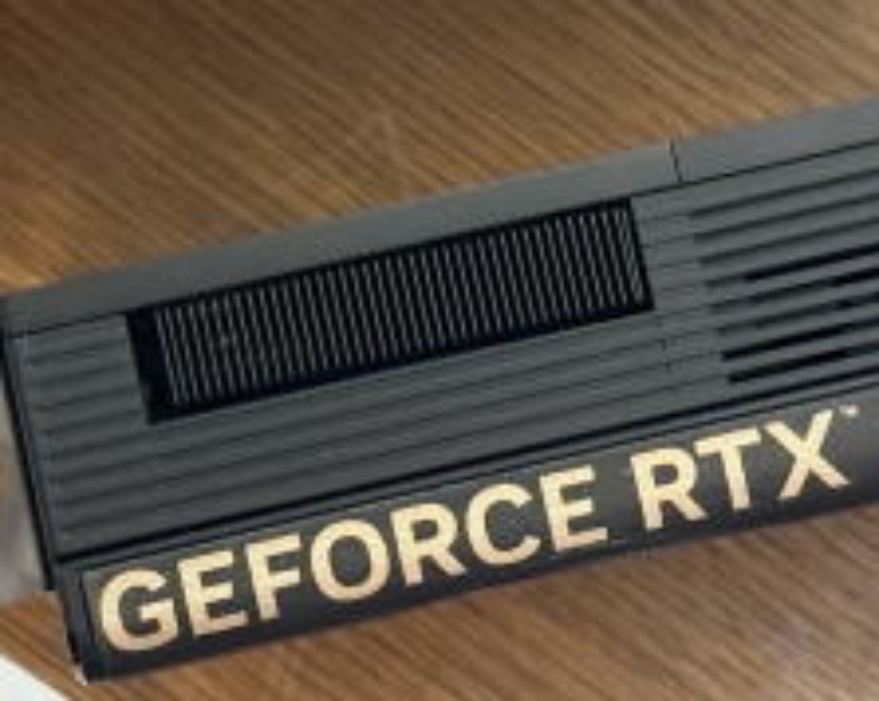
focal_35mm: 141
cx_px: 438
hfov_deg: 13.7
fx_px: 3665
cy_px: -89
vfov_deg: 10.8
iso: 640
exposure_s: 1/30
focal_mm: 6.76
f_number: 1.78
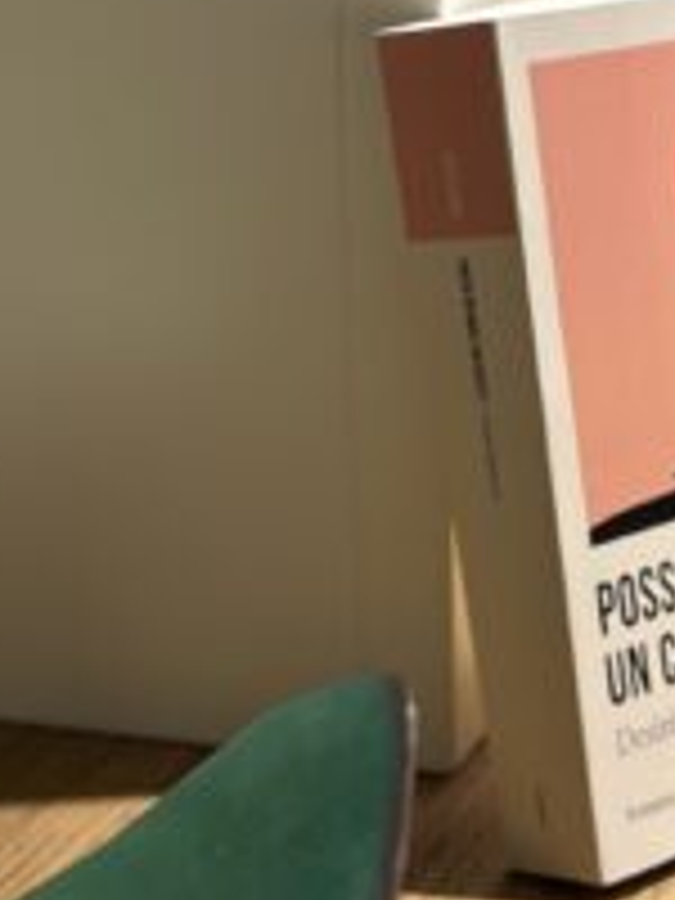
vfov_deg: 17.4
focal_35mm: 113
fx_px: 2938
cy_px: 630
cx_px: 506
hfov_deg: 13.1
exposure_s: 1/100
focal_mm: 6.86
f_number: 1.78
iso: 125
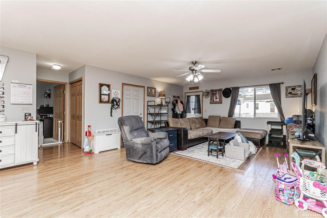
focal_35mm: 15
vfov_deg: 77.3
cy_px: 109
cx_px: 164
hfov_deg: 100.4
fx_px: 136
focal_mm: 10
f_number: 10
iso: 1600
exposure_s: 1/60
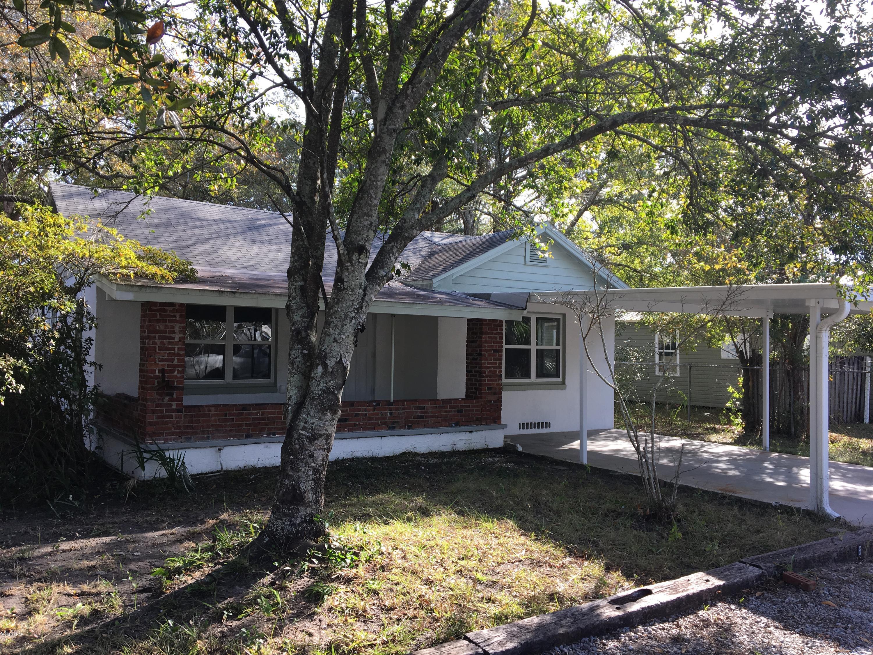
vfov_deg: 48.2
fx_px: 731
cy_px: 328
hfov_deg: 61.7
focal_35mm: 29
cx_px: 436
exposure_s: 1/250
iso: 25
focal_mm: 4.15
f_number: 2.2
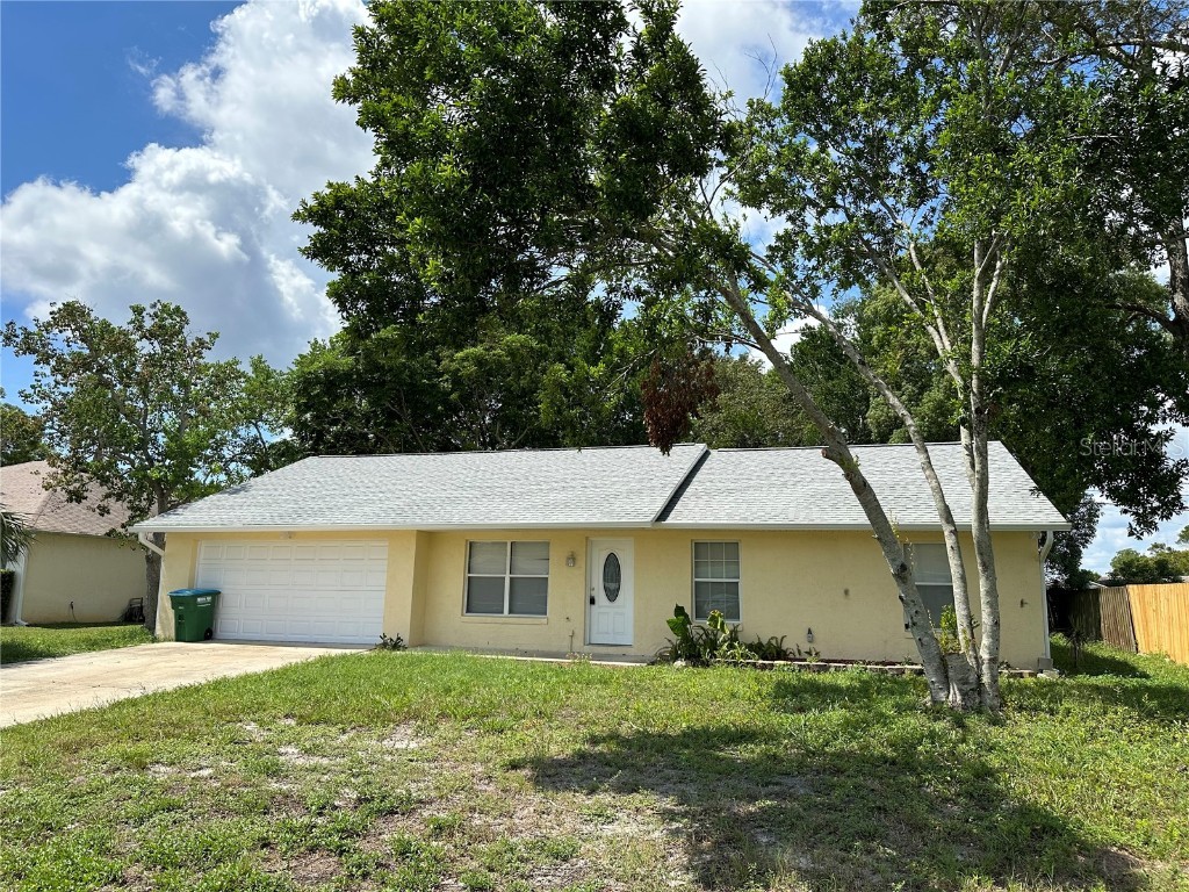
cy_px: 446
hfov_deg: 71.6
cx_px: 594
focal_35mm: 24
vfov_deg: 56.8
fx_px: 824
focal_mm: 6.86
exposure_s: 1/4545
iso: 80
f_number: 1.78
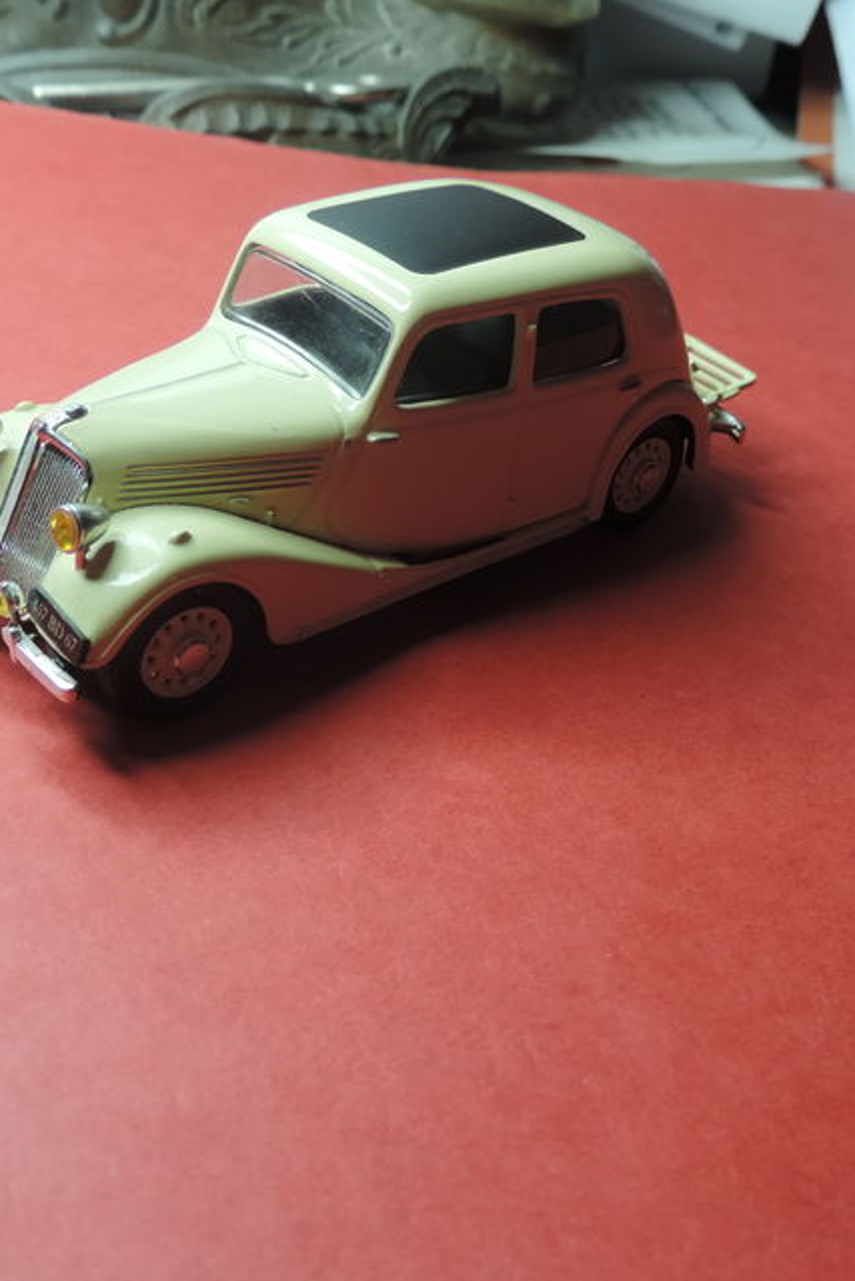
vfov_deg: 49.5
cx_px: 384
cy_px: 604
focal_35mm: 39
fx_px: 1389
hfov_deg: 34.2
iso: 125
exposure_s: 1/30
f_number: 3
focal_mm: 4.3
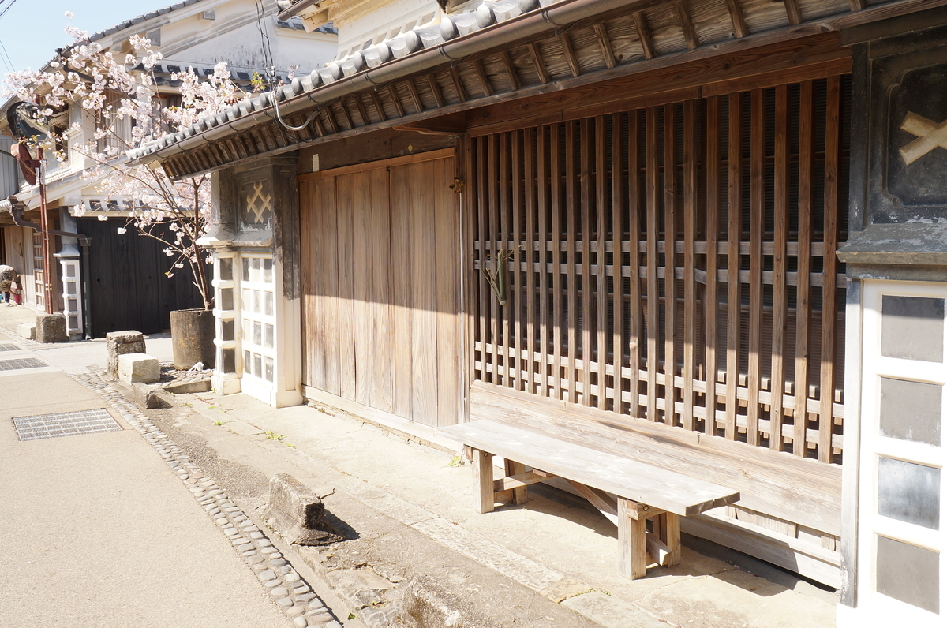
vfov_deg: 41.6
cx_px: 474
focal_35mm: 32
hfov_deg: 59.6
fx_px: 827
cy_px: 314
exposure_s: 1/200
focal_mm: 21
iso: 200
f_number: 8
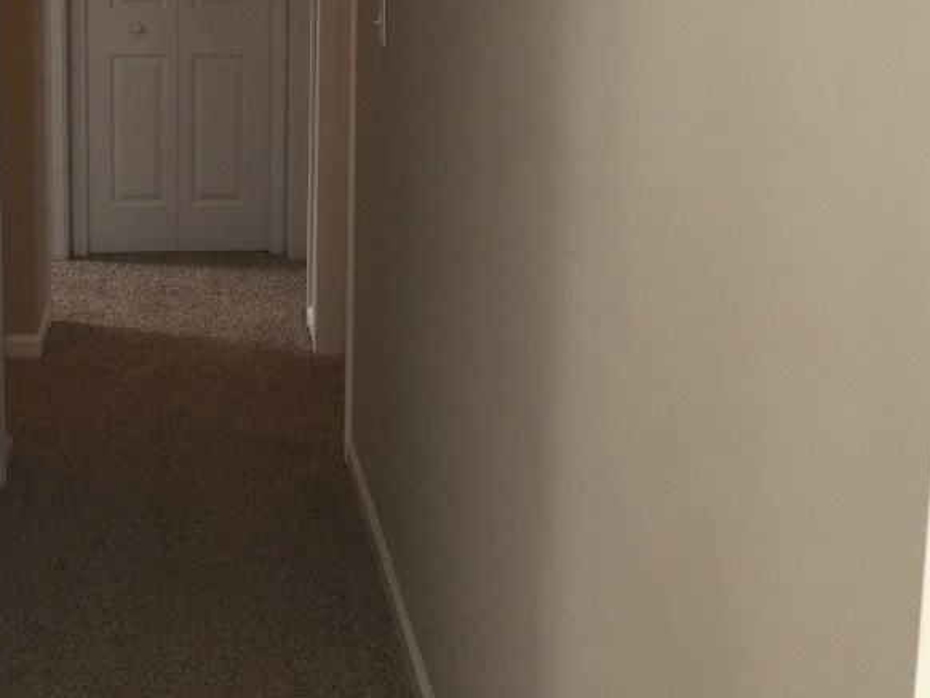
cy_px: 97
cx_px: 243
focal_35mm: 51
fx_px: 1371
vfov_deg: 27.7
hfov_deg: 36.7
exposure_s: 1/30
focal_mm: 4.15
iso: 125
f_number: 2.2
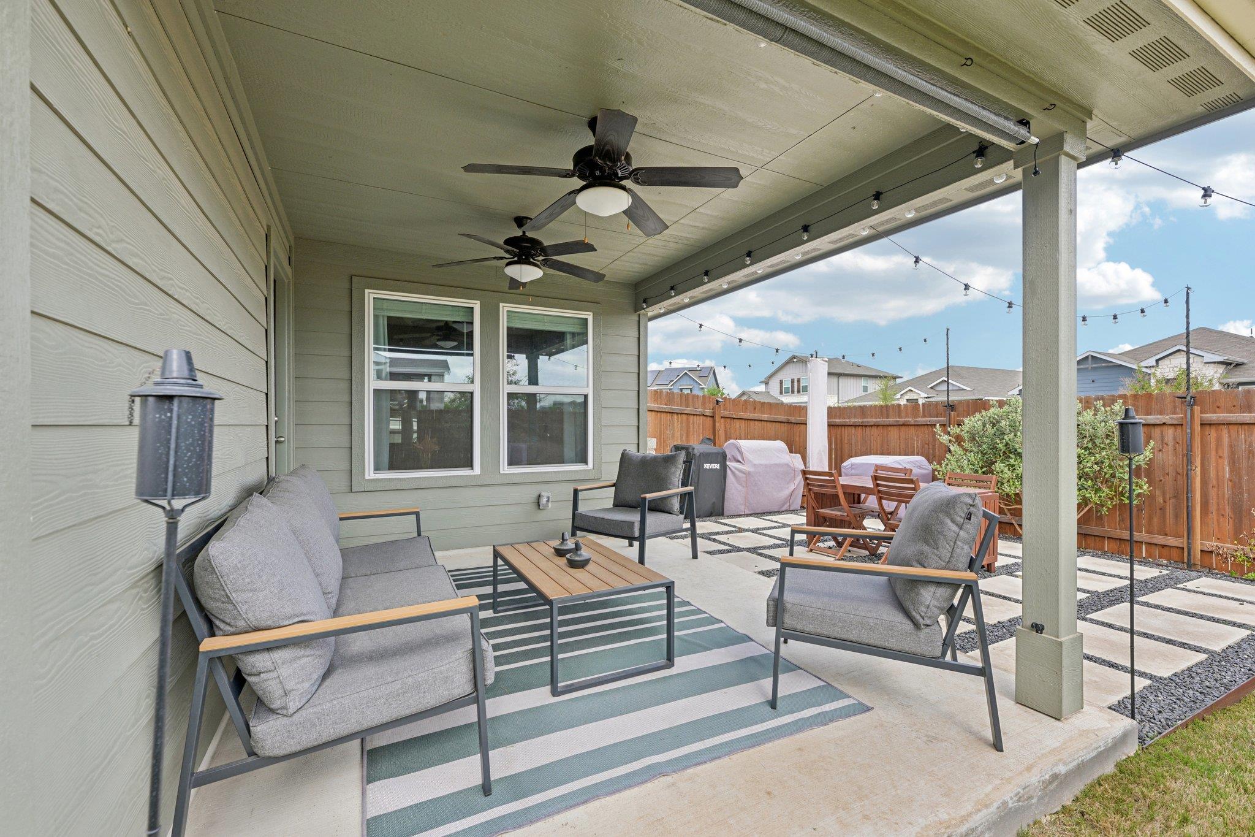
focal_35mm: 15
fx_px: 523
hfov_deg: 100.4
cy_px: 418
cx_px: 628
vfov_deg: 77.3
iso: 100
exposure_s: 1/90
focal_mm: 15
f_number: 6.7
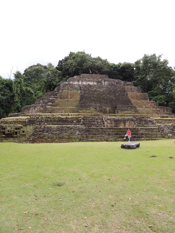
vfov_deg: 71.6
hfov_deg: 56.8
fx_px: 162
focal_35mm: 24
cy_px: 116
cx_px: 88
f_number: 3
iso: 100
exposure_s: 1/320
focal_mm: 4.3
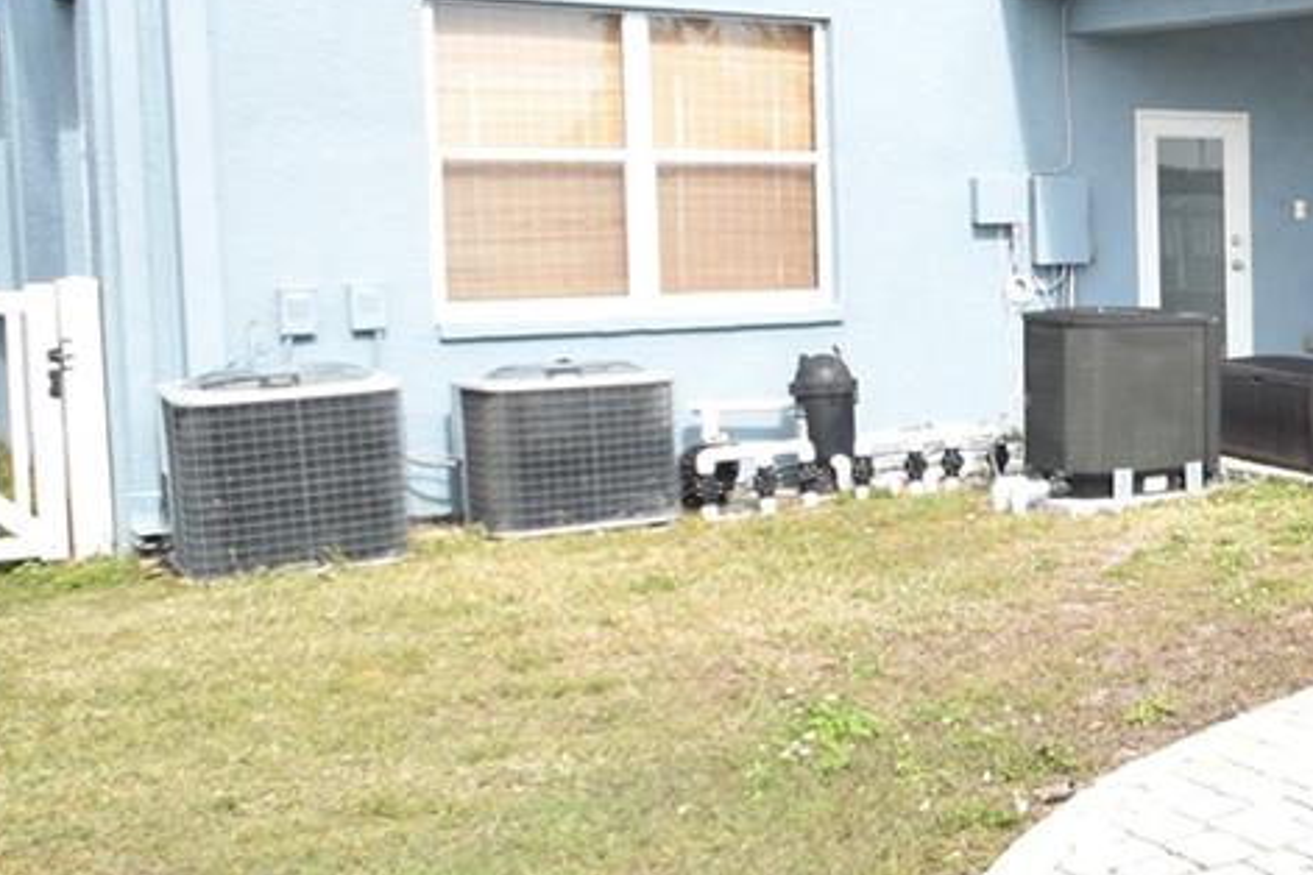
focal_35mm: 51
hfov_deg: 28.9
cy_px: 290
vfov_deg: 26.3
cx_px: 1834
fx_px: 1860
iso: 200
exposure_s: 1/250
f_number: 8
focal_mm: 10
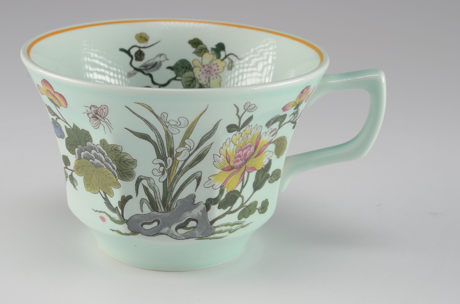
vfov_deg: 14.8
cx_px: 185
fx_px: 1173
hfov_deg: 22.2
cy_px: 117
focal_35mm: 92
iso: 100
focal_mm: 48
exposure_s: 1/80
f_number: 13
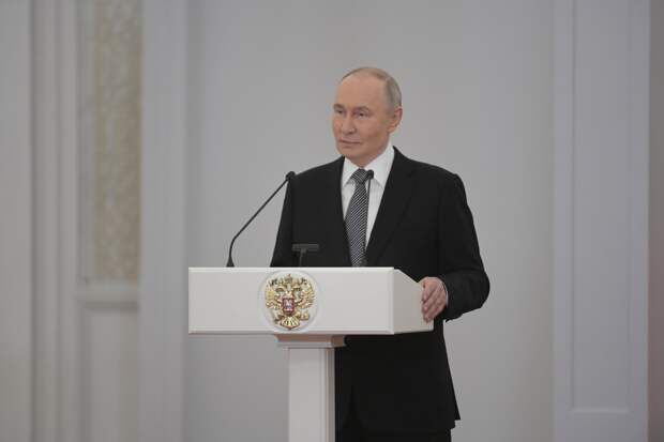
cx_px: 332
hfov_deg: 5.2
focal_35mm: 400
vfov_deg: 3.4
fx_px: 7375
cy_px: 221
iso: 3200
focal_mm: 400
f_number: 4
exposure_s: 1/400
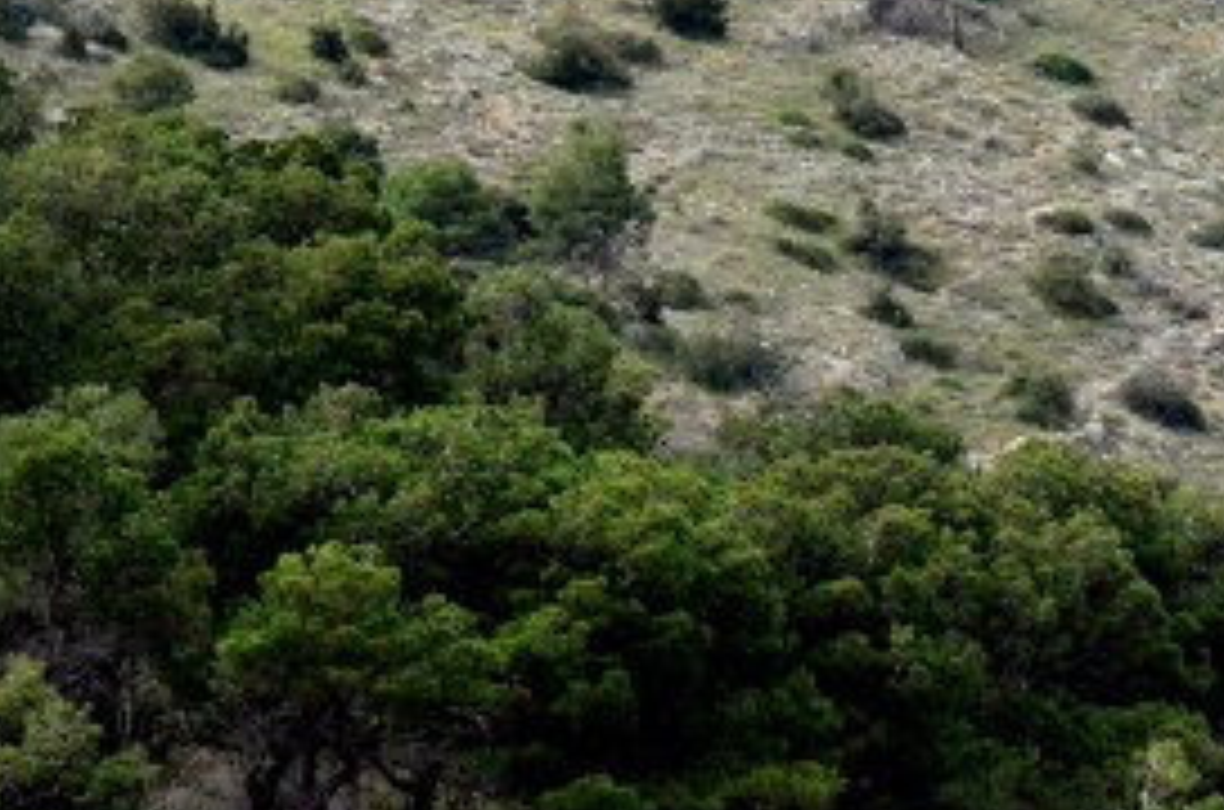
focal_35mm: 386
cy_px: 1204
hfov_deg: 5.3
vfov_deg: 3.5
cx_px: 1555
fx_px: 13093
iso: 3200
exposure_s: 1/1000
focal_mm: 70
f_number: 14
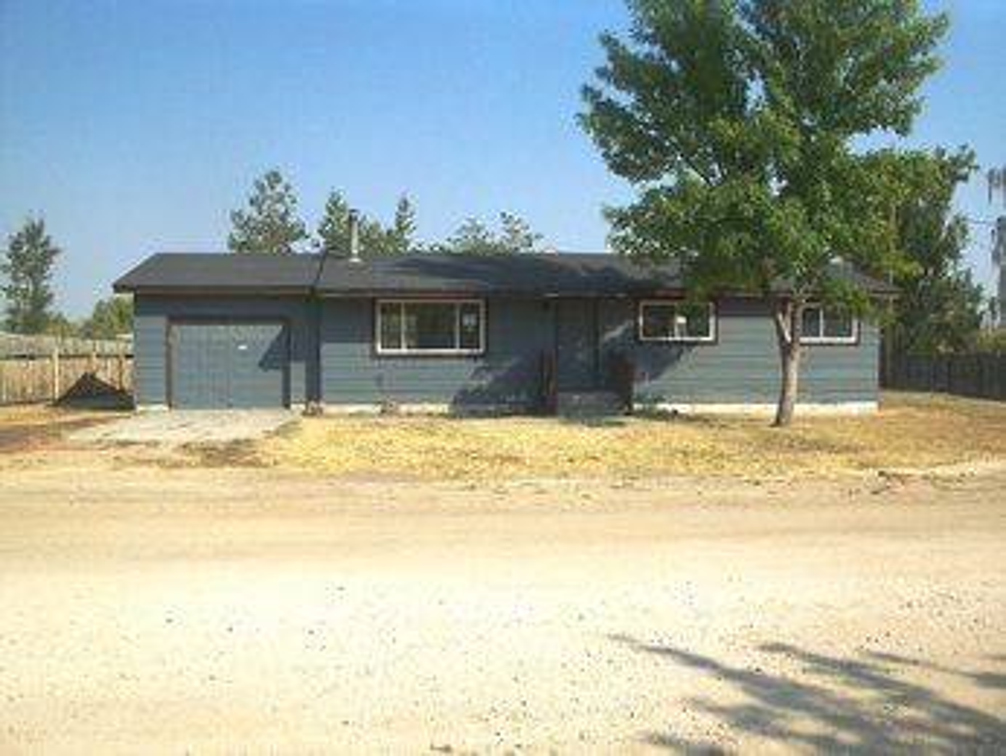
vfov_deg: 41.8
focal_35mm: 34
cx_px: 503
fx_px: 989
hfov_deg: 53.9
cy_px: 378
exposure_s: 1/464
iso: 80
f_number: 5.5
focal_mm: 5.7
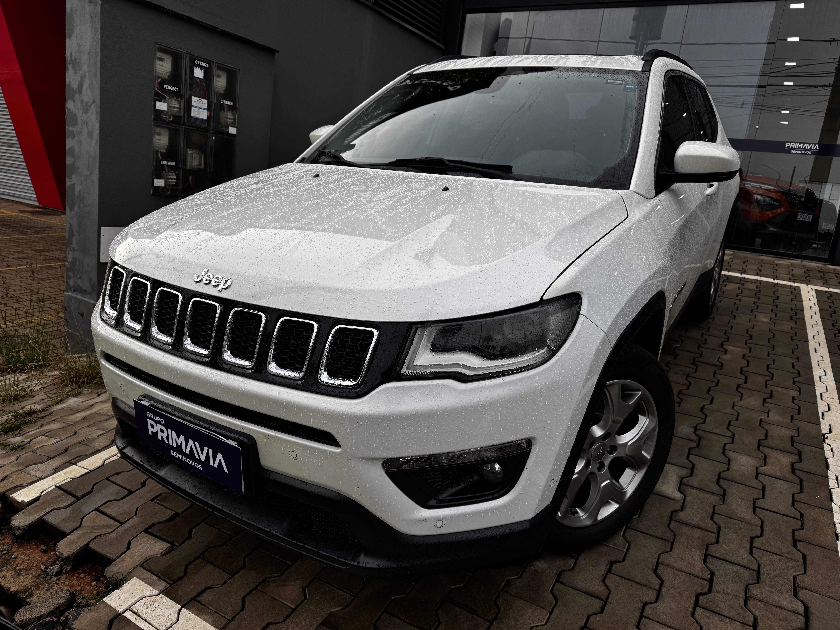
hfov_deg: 71.6
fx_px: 582
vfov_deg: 56.8
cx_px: 420
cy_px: 315
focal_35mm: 24
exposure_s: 1/1010
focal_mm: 6.76
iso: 80
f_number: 1.78
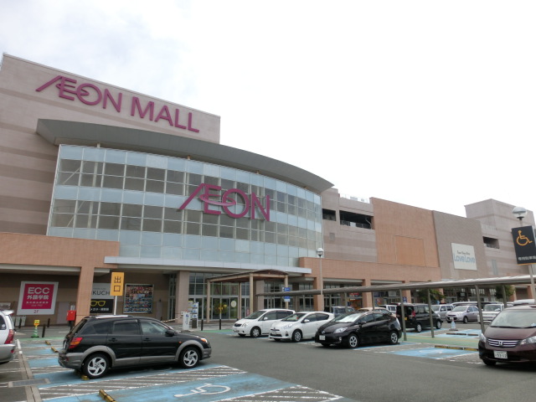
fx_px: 372
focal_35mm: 24
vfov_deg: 56.8
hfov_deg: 71.6
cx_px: 268
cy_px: 201
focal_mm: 4.24
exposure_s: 1/1000
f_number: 3
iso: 80
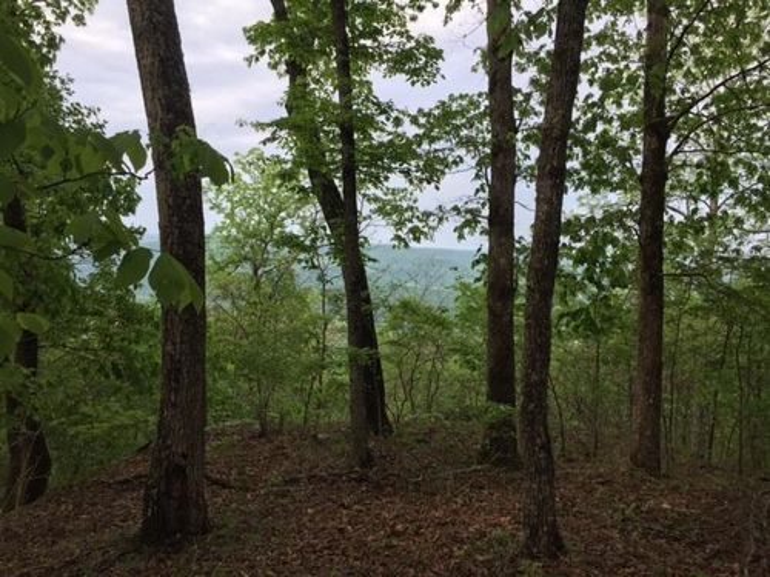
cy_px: 288
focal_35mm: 29
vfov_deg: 48.2
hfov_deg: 61.7
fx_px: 645
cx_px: 385
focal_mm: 4.15
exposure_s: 1/732
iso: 32
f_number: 2.2
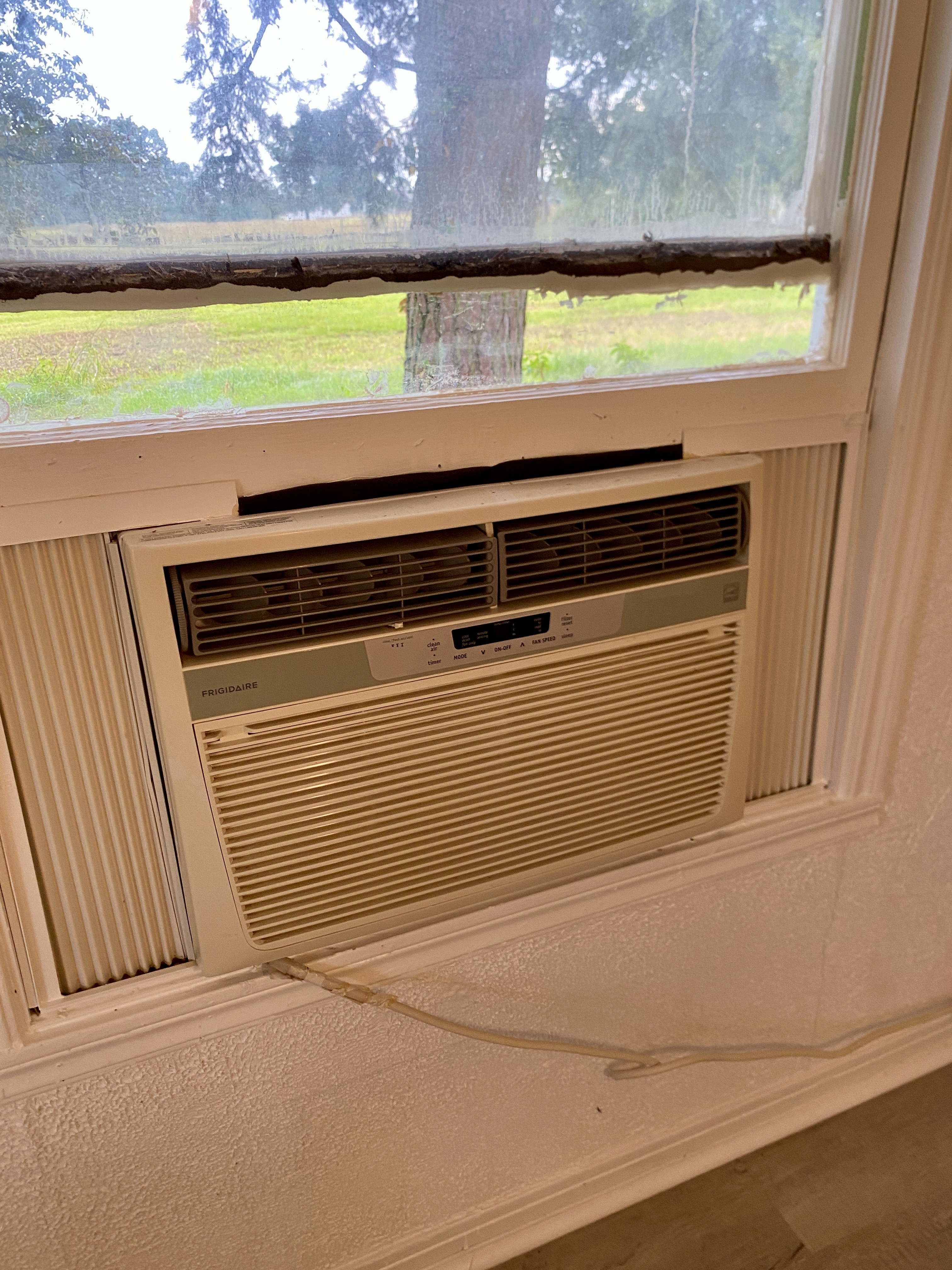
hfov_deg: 53.1
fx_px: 953
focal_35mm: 26
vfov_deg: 67.3
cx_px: 476
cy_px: 635
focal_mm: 4.25
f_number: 1.8
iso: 80
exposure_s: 1/60
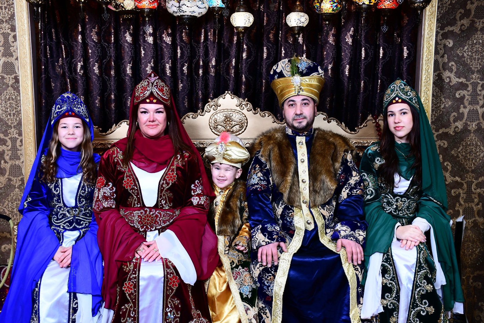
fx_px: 538
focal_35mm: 40
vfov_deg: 33.4
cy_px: 162
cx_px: 242
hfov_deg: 48.5
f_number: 5.6
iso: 200
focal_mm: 27
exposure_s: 1/60.2
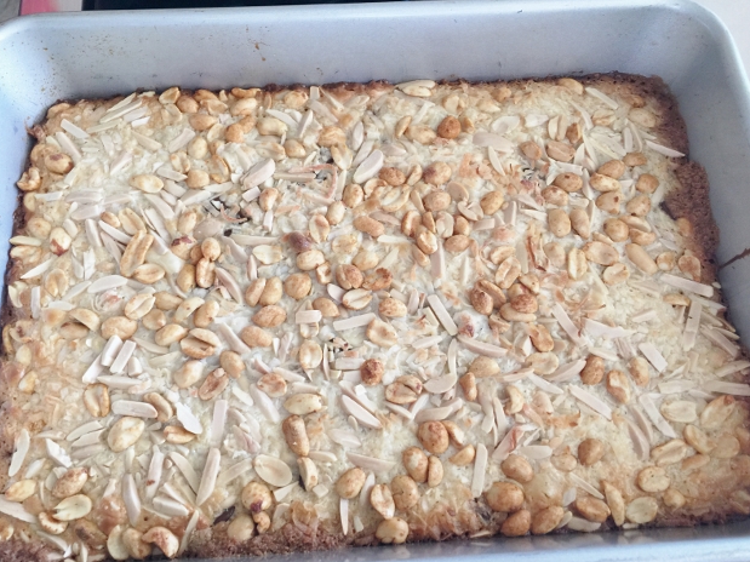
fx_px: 650
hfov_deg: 60.0
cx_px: 367
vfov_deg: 46.8
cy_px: 283
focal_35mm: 30
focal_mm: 4.15
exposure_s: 1/15
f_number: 2.2
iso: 40
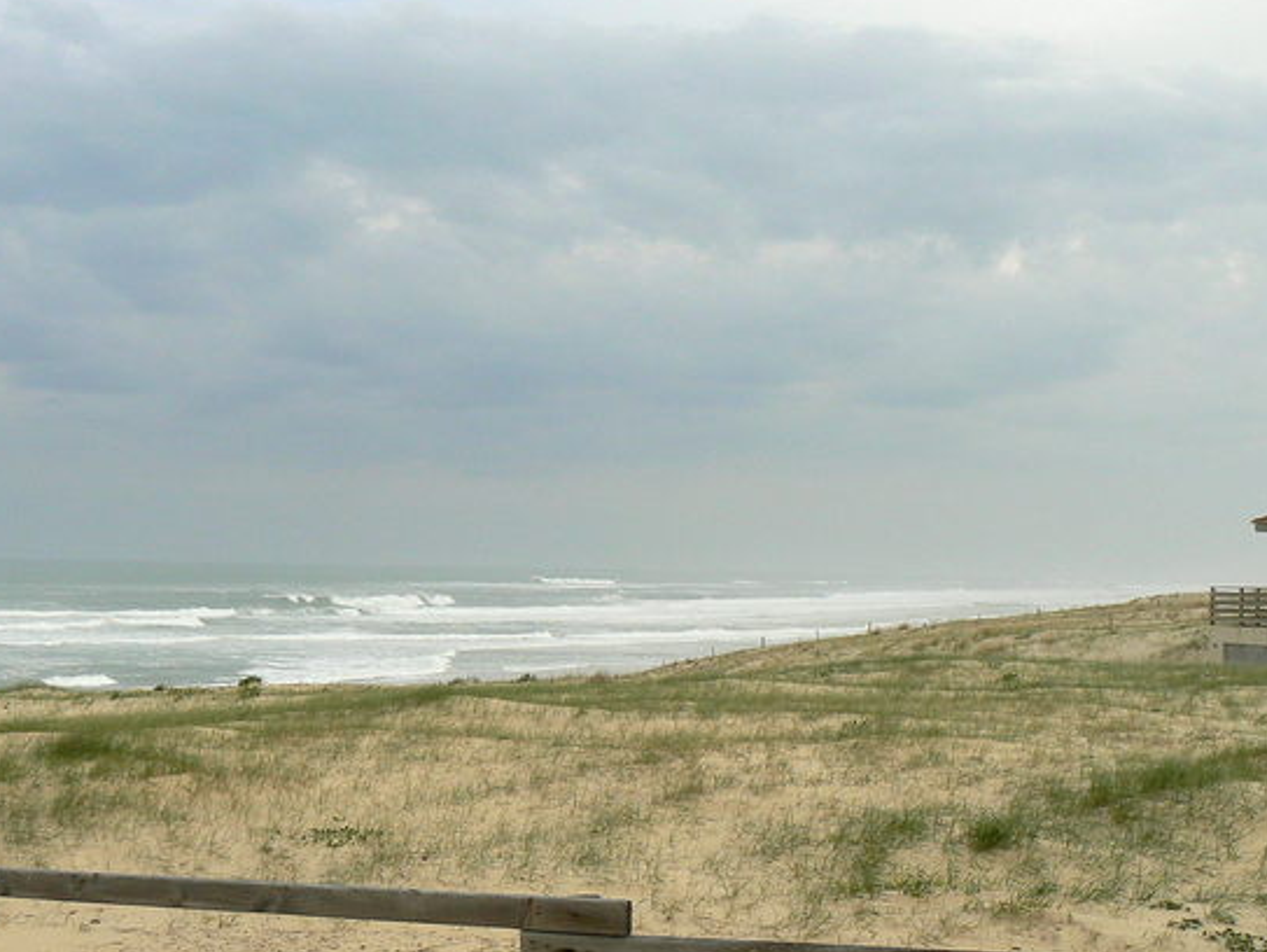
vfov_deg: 27.5
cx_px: 380
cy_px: 590
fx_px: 1941
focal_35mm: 53
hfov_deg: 35.6
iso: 80
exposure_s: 1/320
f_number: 5.6
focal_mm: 6
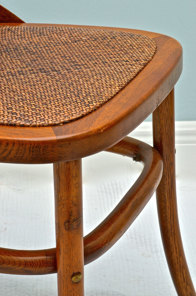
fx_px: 861
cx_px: 98
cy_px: 148
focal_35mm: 105
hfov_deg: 13.0
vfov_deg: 19.5
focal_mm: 70
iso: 400
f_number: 16
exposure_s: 1/125
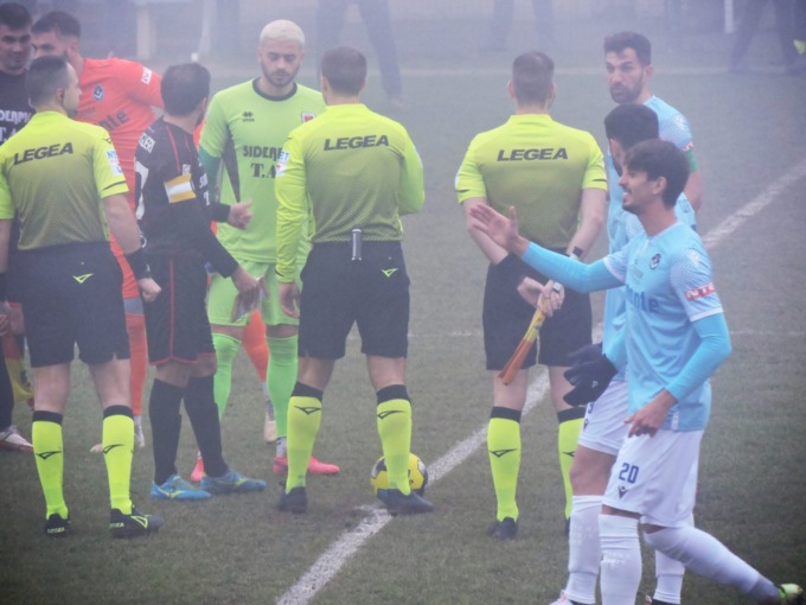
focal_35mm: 500
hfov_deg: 4.0
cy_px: 302
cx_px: 403
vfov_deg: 3.0
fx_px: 11642
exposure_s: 1/250
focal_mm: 89.2
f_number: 4.9
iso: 320
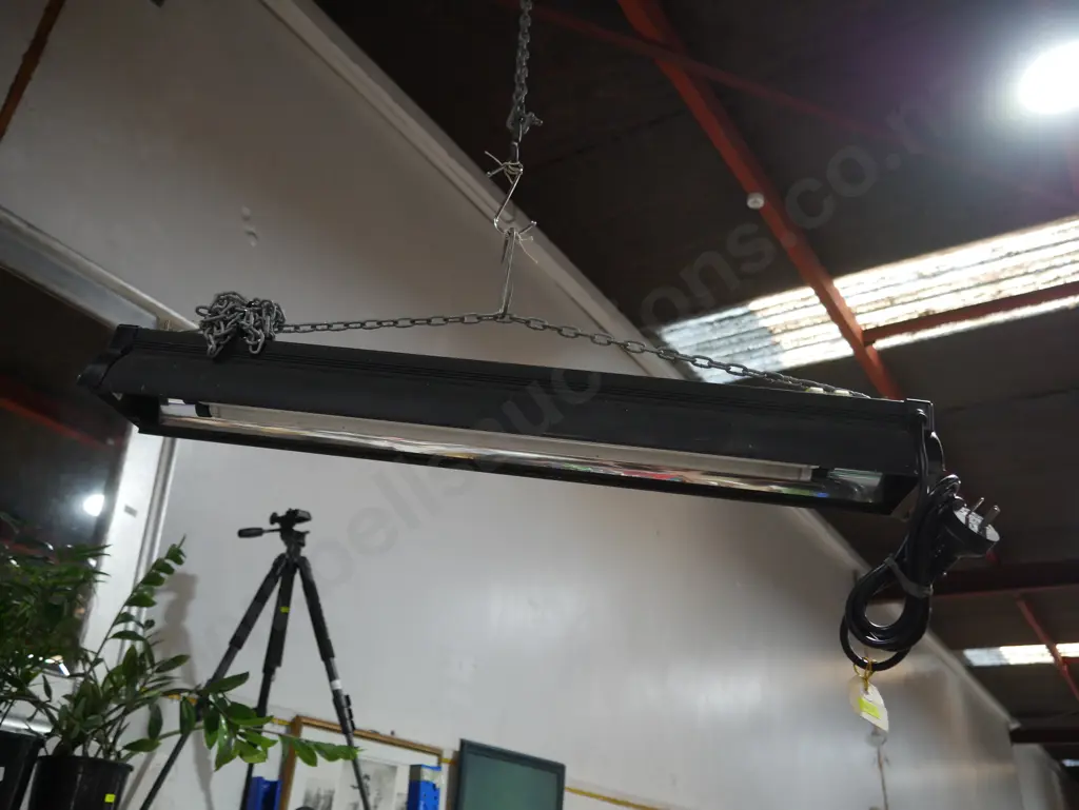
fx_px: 873
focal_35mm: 28
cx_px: 540
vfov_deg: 49.8
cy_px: 405
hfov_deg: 63.4
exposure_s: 1/60
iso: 400
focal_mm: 14
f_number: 3.5
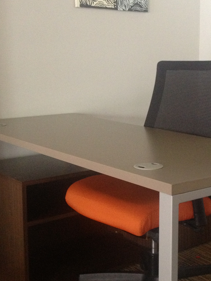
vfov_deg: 30.3
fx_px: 520
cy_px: 136
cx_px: 142
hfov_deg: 22.8
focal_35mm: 64
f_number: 2.4
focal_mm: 4.28
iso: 320
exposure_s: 1/20
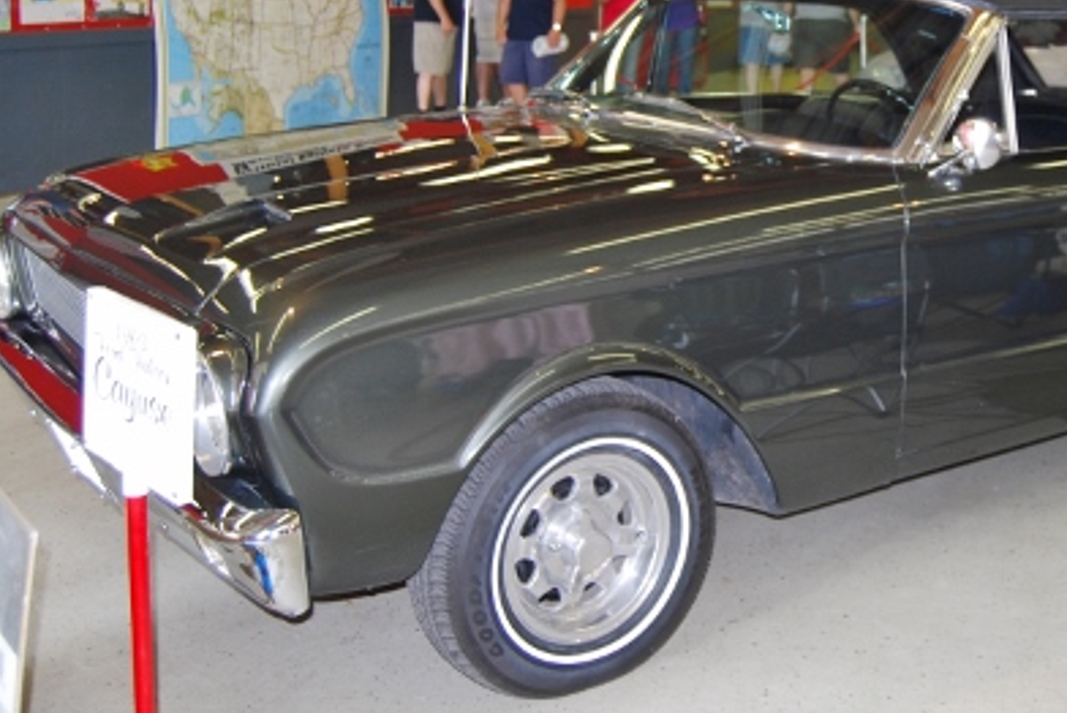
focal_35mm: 49
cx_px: 795
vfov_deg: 27.2
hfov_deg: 39.3
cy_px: 171
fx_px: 1453
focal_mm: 20
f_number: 3.8
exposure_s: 1/60
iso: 220
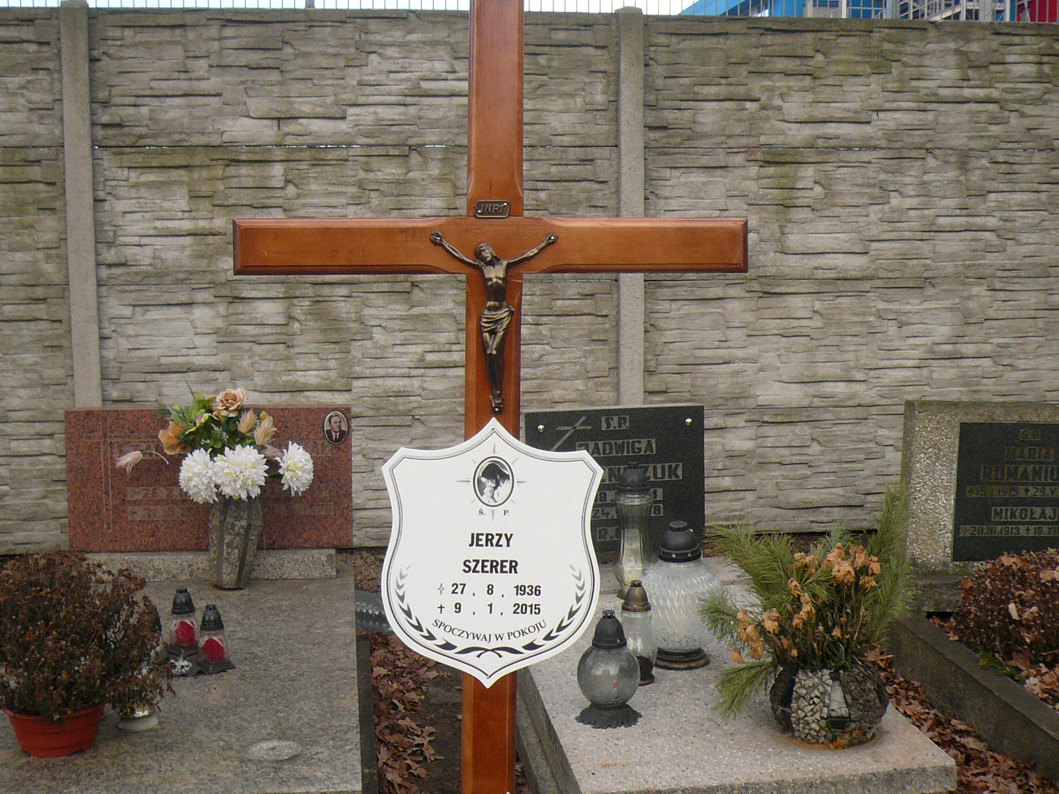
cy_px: 397
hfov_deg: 42.1
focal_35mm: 45
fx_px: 1377
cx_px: 530
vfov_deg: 32.2
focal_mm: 4.9
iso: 100
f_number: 2.9
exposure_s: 1/250
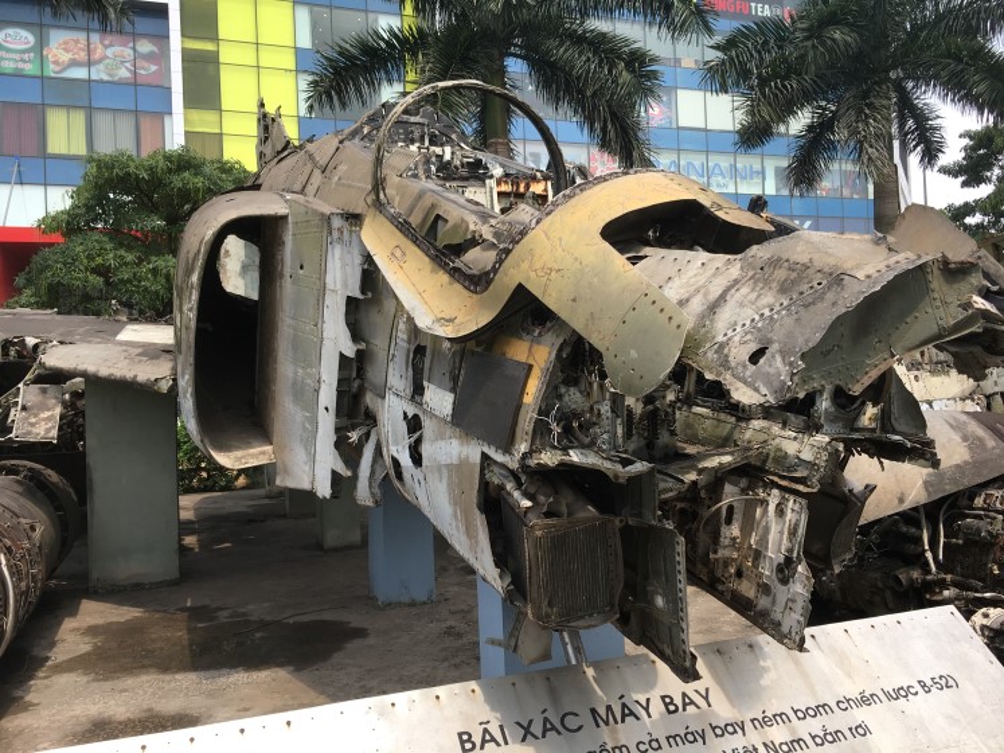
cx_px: 502
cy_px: 376
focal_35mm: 29
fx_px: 841
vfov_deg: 48.2
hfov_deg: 61.7
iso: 25
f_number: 2.2
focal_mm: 4.15
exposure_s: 1/693
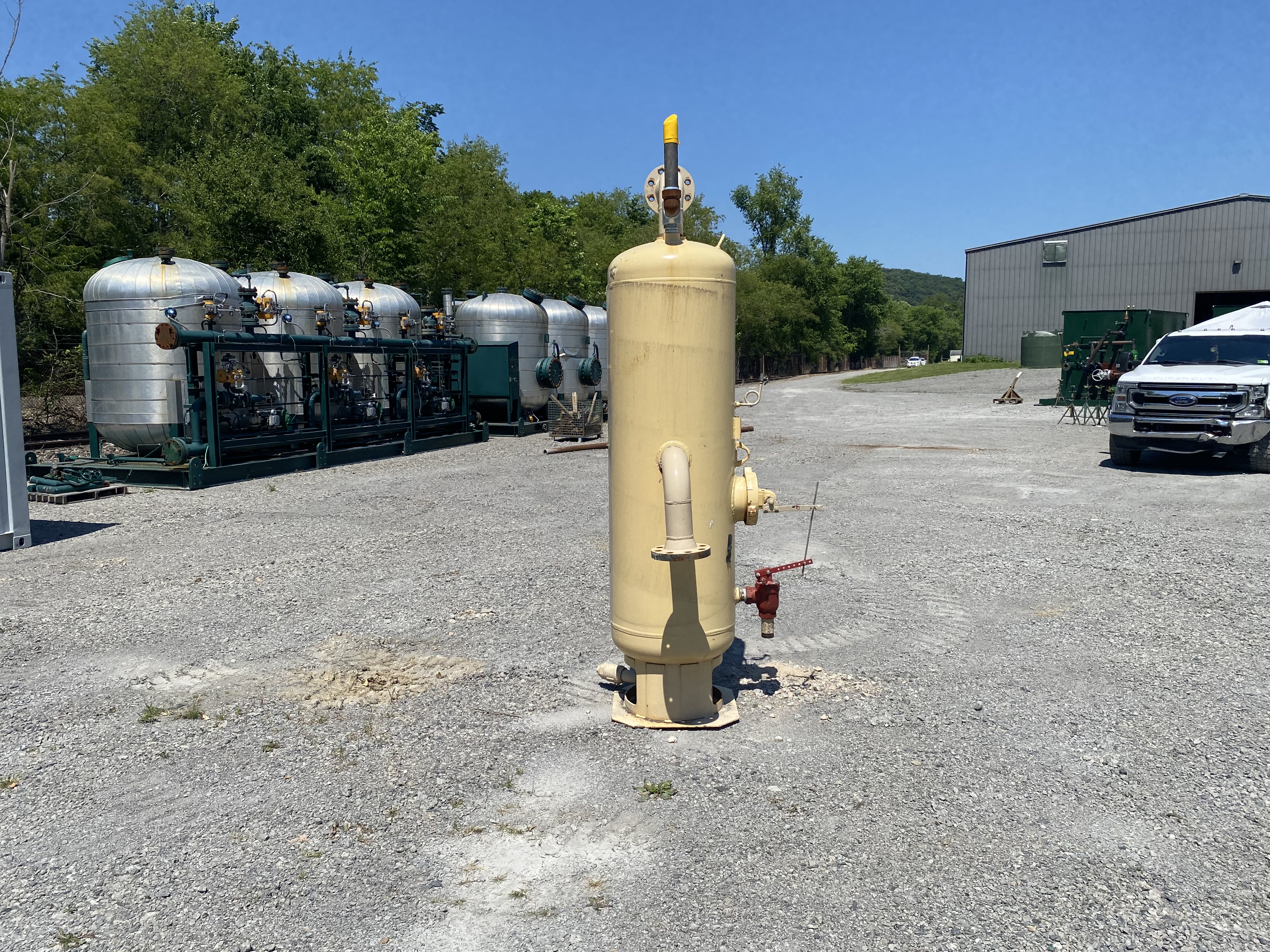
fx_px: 954
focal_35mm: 26
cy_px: 476
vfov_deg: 53.1
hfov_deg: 67.3
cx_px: 635
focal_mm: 4.25
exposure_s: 1/3984
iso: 32
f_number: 1.8
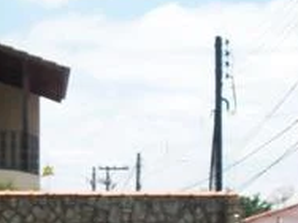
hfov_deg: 14.5
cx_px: 144
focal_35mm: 136
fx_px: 1171
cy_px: 299
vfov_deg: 10.6
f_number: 8.8
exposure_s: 1/400
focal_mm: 5.7
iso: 200
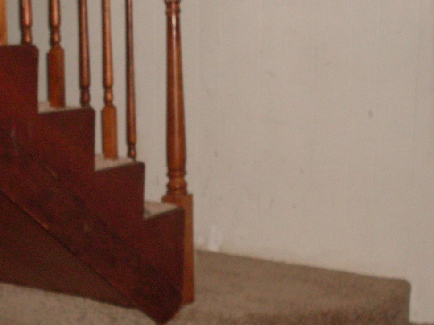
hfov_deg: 24.2
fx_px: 1003
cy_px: 184
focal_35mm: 80
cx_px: 117
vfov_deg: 18.4
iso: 120
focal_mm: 6.3
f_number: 2.8
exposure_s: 1/45
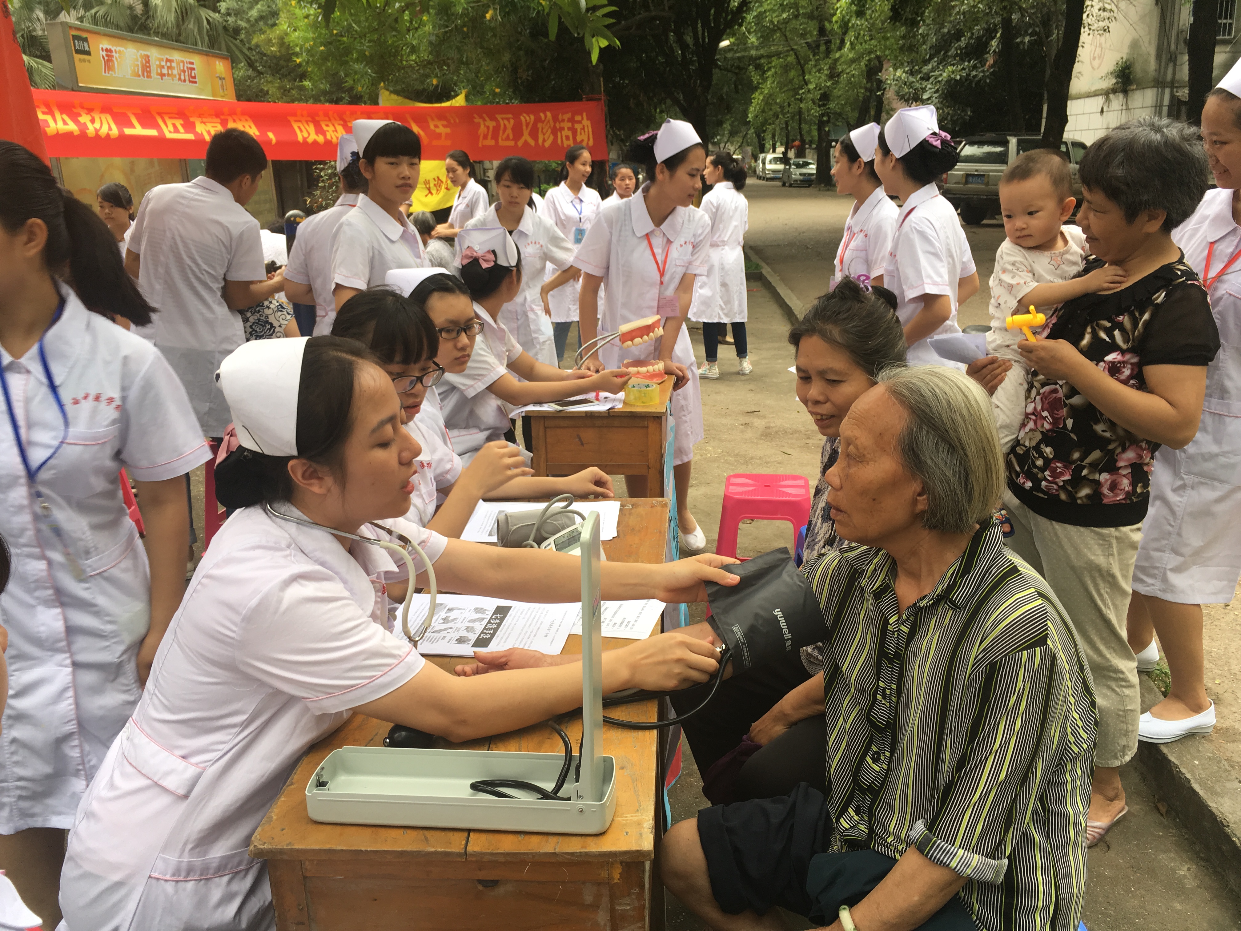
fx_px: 1040
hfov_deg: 61.7
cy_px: 466
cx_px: 620
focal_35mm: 29
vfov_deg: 48.2
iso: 25
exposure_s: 1/112
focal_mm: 4.15
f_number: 2.2
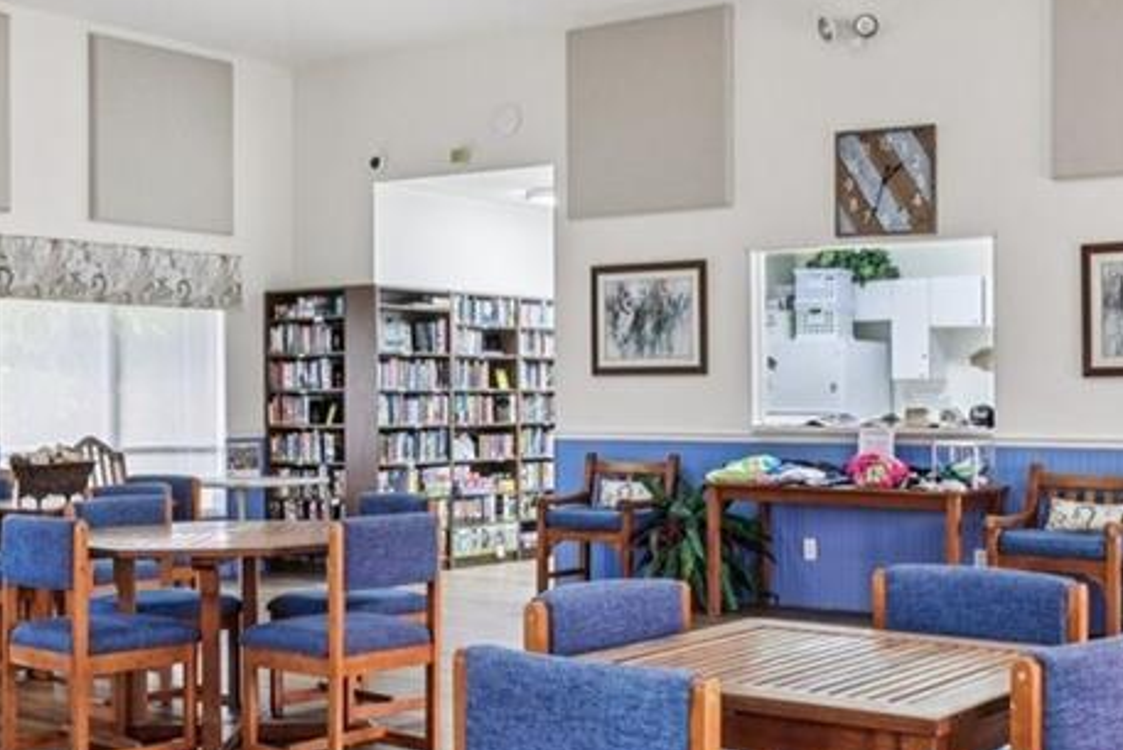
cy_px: 484
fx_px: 1529
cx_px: 546
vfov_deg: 27.4
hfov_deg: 40.3
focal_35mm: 49
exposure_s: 1/6
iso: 400
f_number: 8
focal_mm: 14
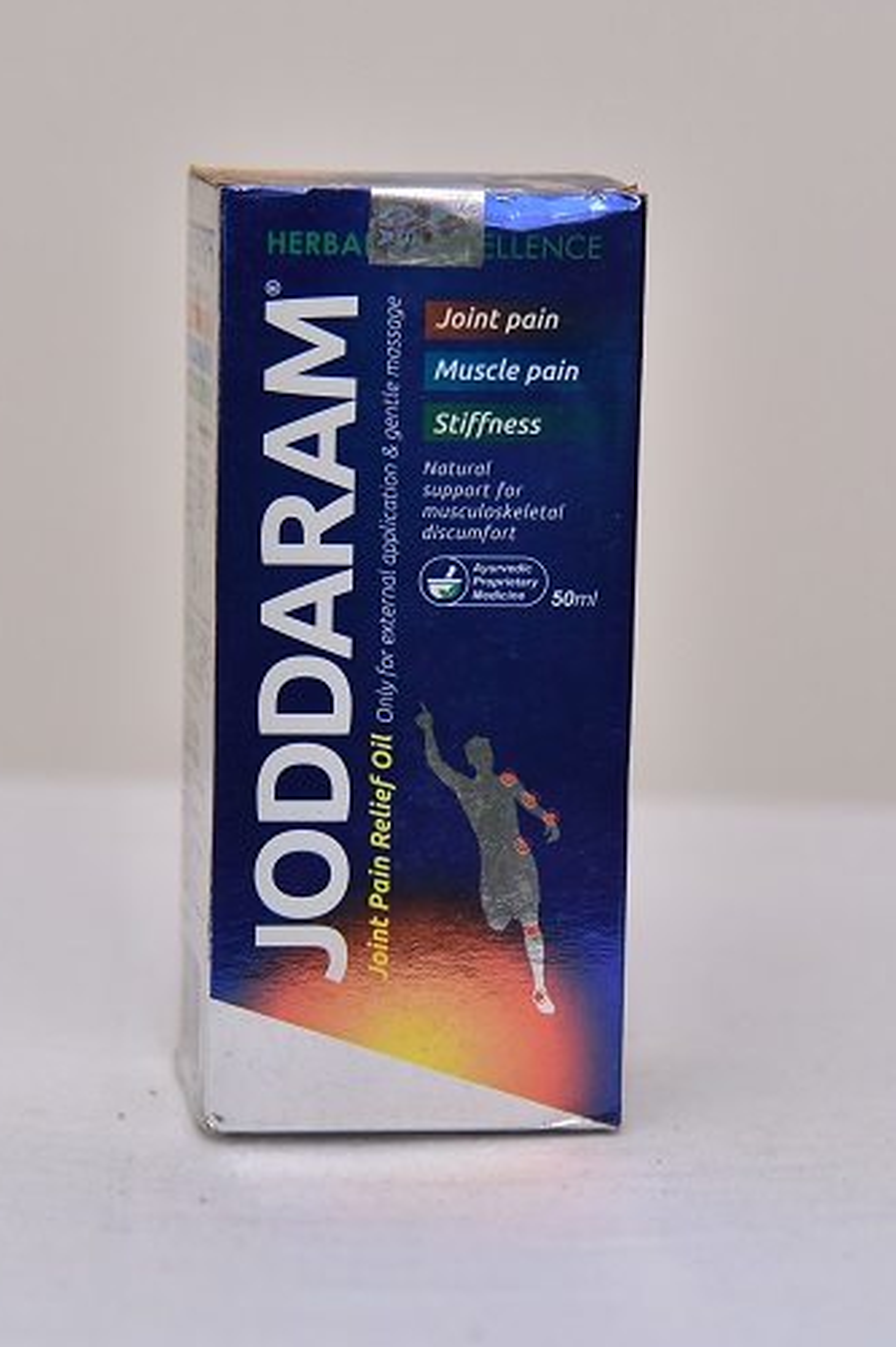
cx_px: 431
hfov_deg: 13.7
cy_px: 679
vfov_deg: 20.4
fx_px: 3736
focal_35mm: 100
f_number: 5
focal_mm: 95
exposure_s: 1/200
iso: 1600
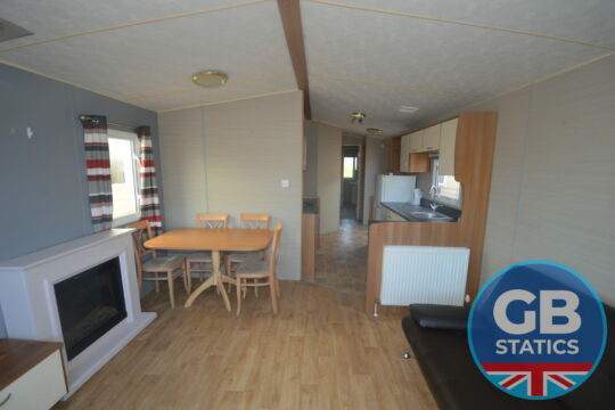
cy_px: 205
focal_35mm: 15
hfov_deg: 100.4
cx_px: 308
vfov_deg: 77.3
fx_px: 256
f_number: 4
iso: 400
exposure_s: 1/60
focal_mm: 10
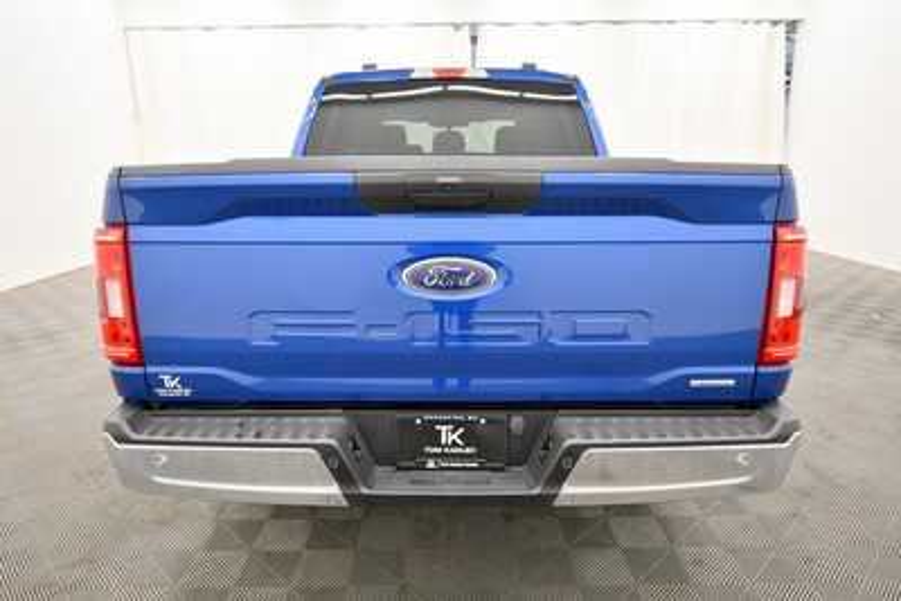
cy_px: 300
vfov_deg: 57.3
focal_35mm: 22
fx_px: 551
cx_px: 450
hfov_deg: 78.6
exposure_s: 1/125
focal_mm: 15
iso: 1600
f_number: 5.3
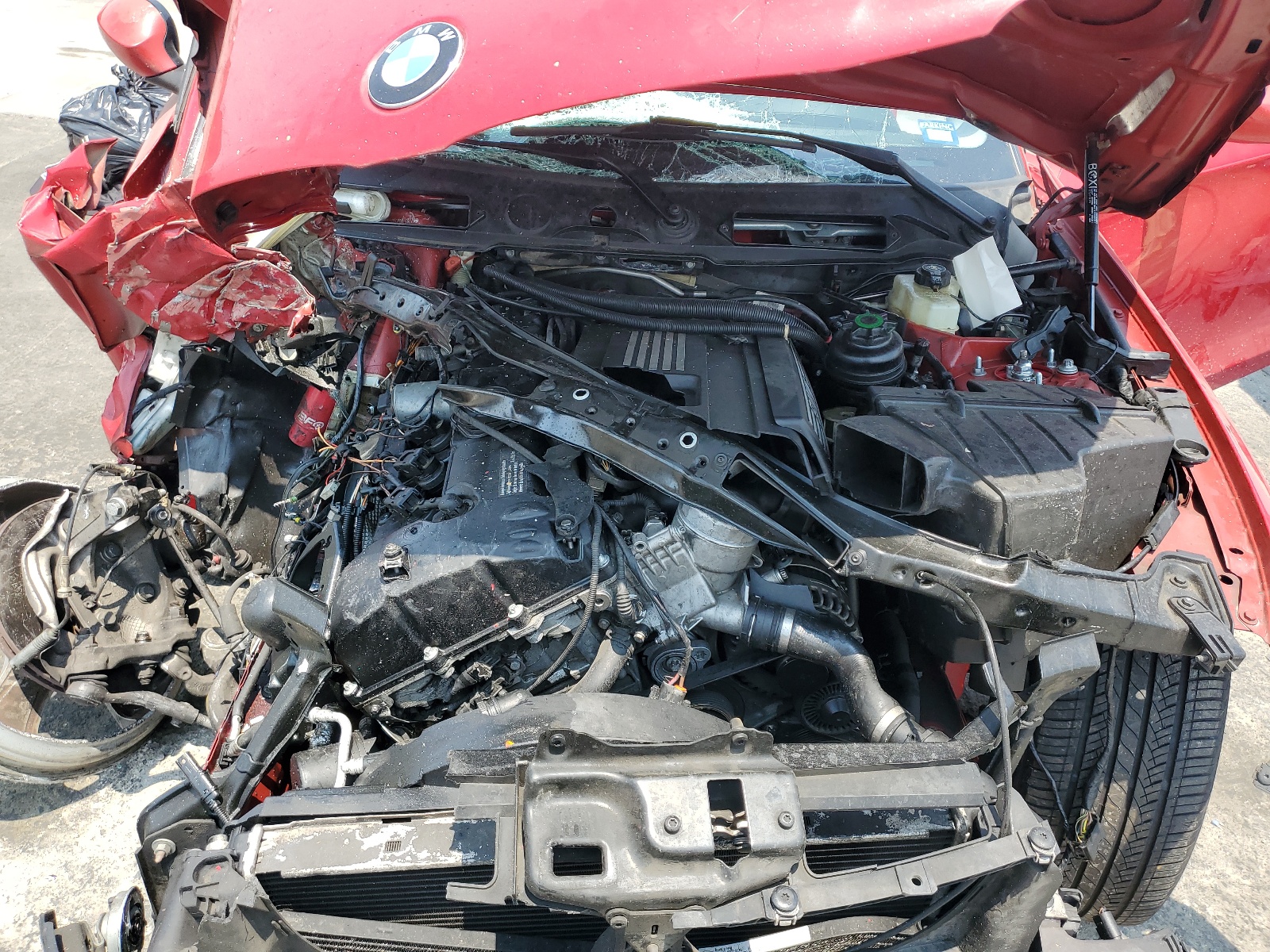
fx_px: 954
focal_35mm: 26
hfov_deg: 67.3
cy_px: 476
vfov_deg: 53.1
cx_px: 635
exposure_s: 1/833
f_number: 1.5
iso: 50
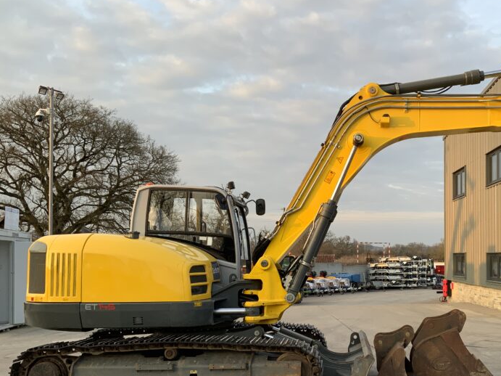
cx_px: 347
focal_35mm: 43
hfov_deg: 43.0
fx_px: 622
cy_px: 248
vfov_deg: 33.3
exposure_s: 1/149
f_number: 1.8
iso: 16
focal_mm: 3
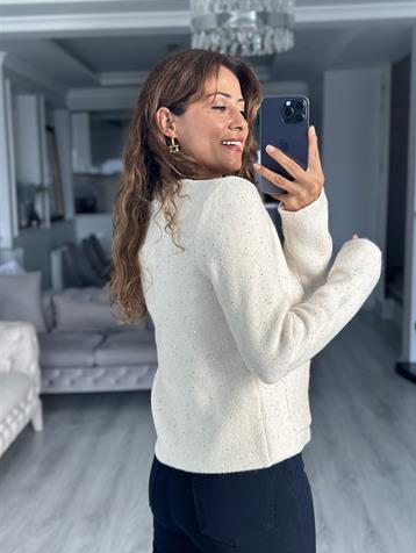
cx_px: 220
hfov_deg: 28.6
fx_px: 816
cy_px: 290
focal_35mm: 51
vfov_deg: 37.4
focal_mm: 6.86
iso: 80
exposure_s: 1/158
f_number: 1.78
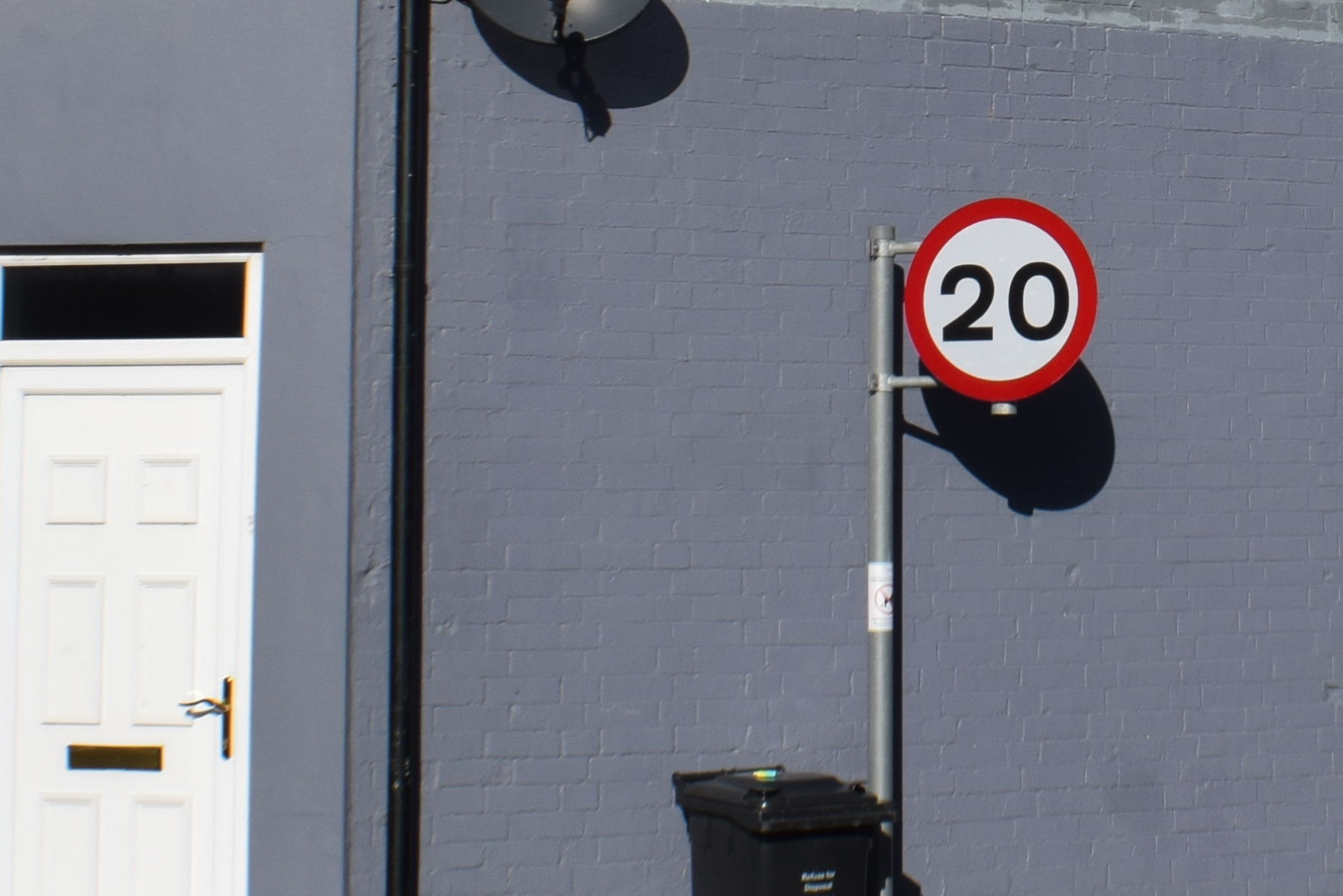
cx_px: 1174
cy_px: -47
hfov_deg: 15.3
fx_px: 4962
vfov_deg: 10.2
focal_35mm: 133
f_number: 11
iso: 200
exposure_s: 1/500
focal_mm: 26
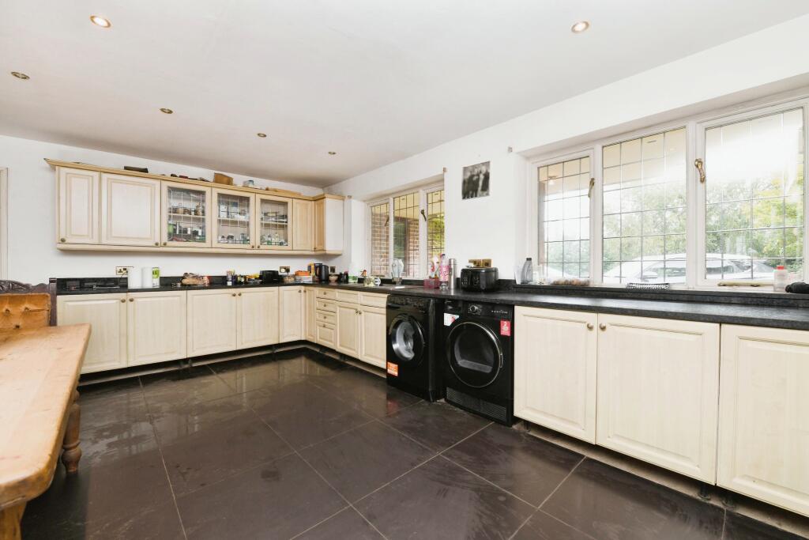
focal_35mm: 15
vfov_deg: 77.3
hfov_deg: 100.4
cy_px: 270
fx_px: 337
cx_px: 404
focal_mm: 15
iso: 640
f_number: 10
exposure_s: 1/25
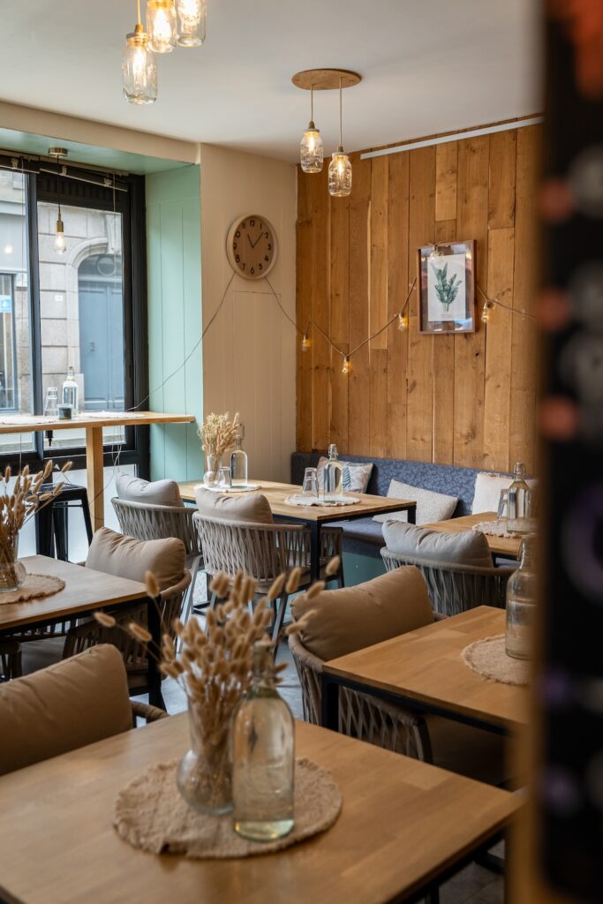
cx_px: 302
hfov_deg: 36.5
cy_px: 452
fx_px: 914
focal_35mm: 36
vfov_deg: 52.6
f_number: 4.5
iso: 800
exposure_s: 1/100
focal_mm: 36.4
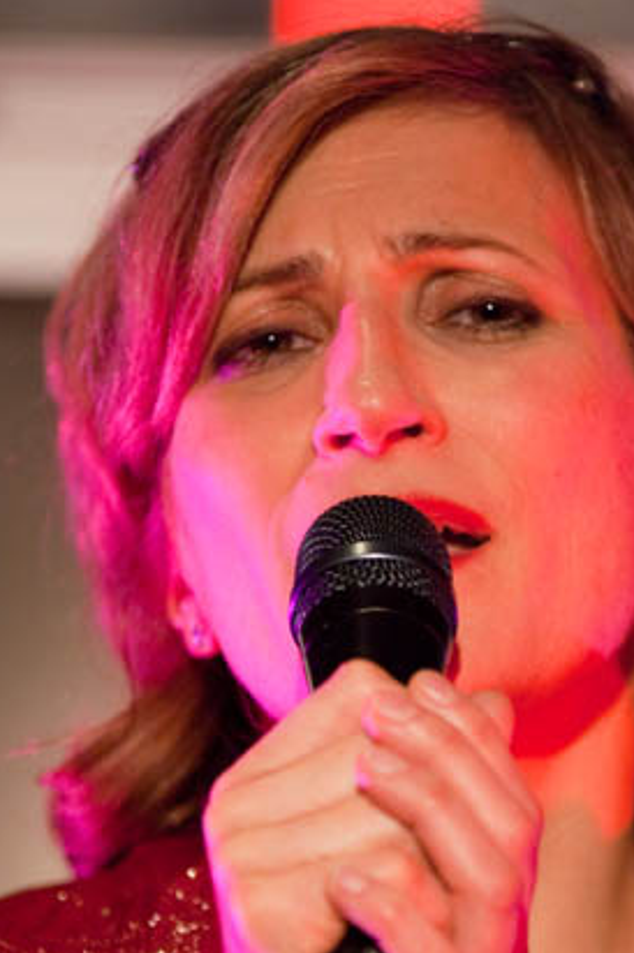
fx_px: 10398
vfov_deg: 5.2
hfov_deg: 3.5
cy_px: 689
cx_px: 434
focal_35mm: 393
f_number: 2.8
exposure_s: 1/45
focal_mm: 180
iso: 800
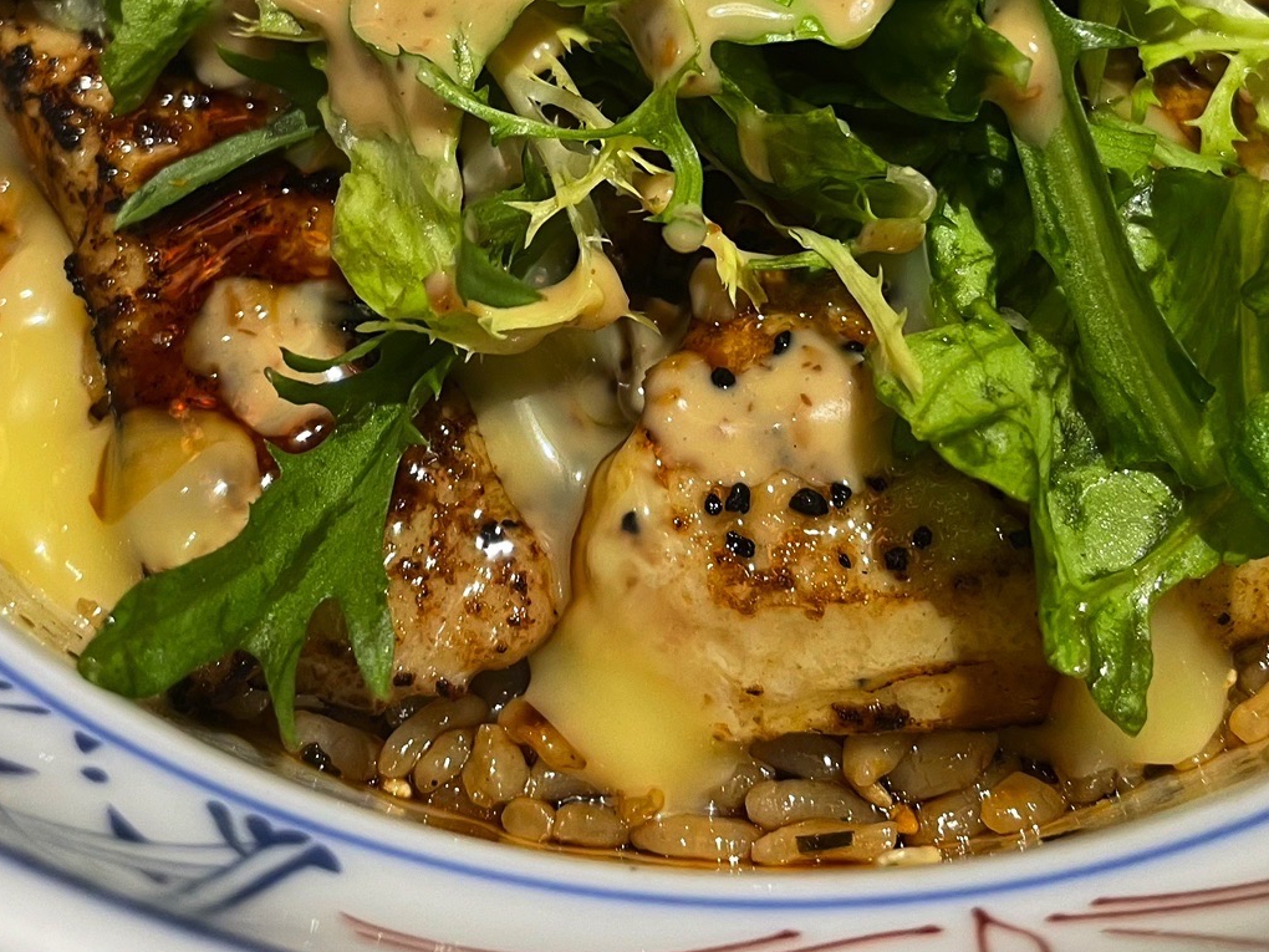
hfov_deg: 37.5
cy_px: 111
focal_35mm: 51
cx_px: 653
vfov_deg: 27.6
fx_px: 1870
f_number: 1.6
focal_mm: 4.2
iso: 64
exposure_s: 1/50
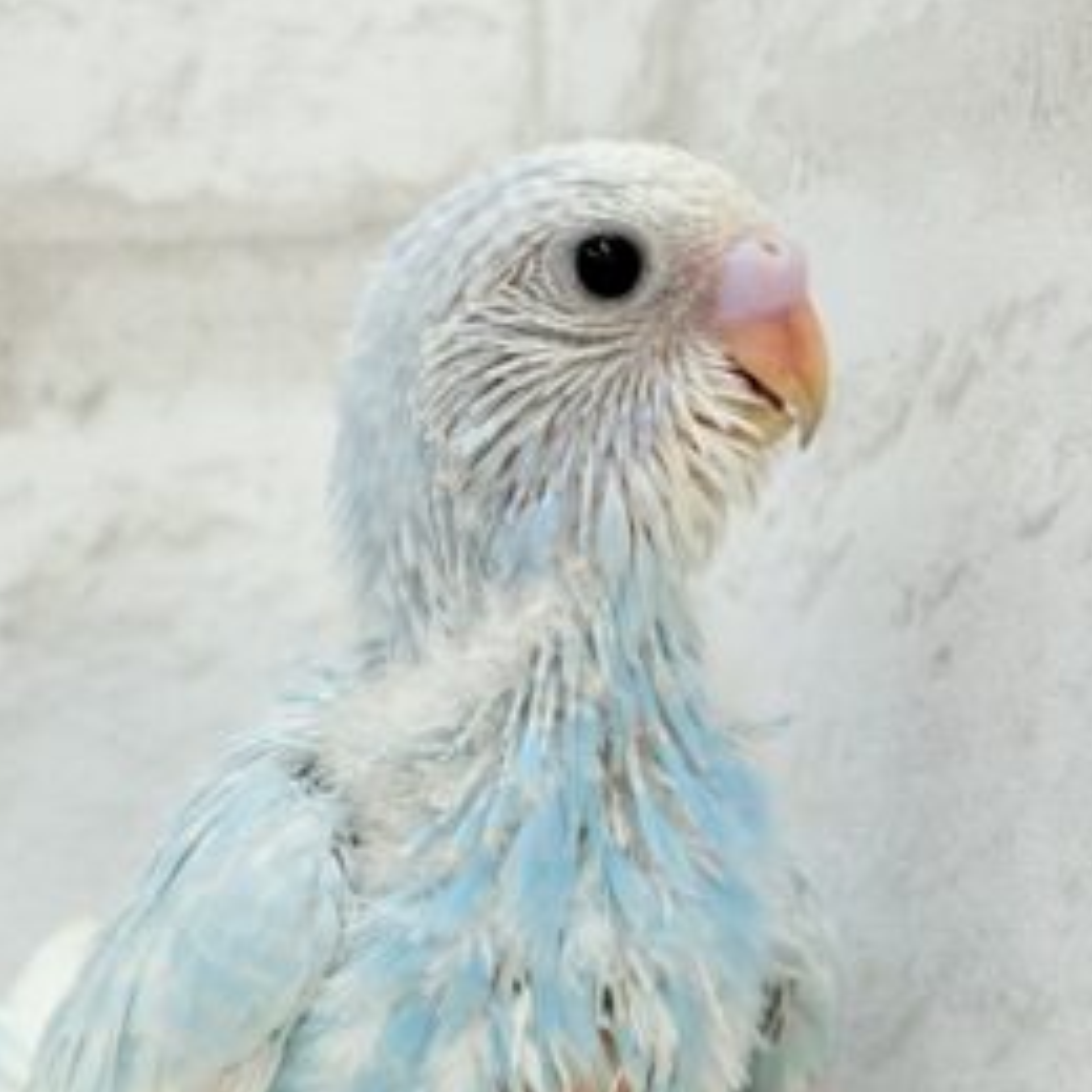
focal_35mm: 113
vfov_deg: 15.4
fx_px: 4033
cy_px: 760
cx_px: 252
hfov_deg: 15.3
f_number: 1.6
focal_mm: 5.96
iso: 50
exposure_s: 1/100
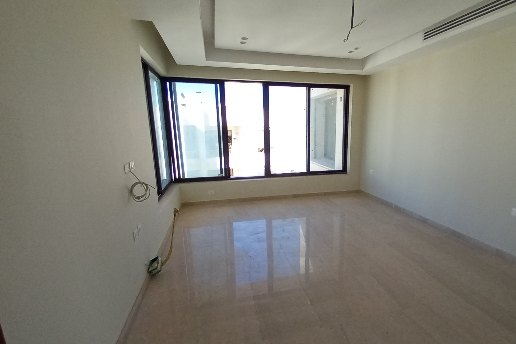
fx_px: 258
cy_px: 192
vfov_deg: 67.2
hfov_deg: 89.4
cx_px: 296
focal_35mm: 18
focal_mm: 1.13
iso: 40
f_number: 2.2
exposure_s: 1/179
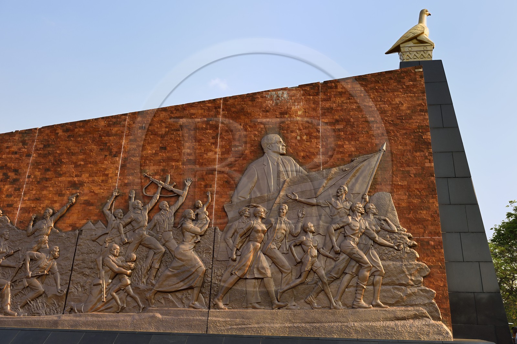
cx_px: 258
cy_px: 172
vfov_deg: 41.0
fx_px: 459
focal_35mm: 32
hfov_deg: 58.8
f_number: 7.1
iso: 200
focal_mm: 32
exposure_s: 1/320
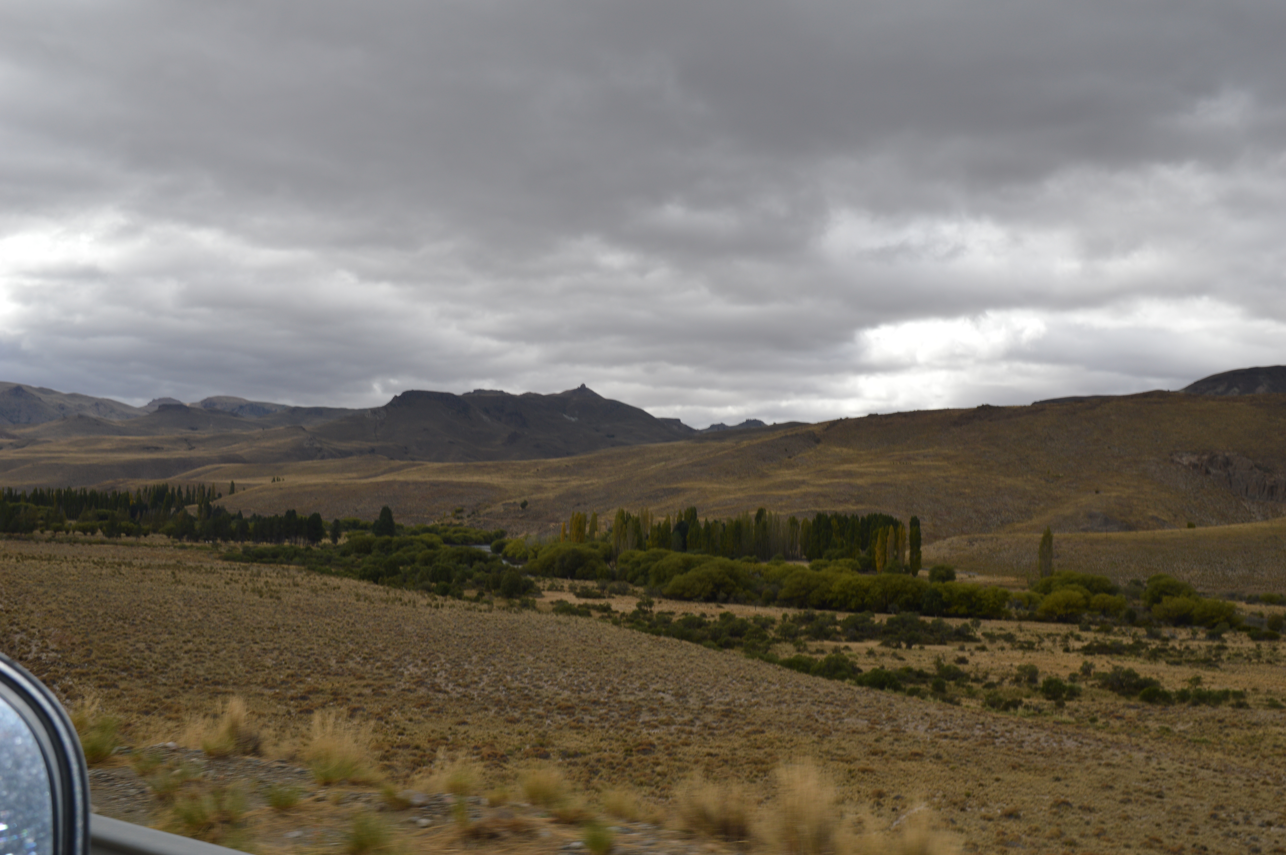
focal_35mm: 36
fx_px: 1285
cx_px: 643
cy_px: 428
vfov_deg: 36.8
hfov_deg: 53.2
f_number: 8
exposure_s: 1/200
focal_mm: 24
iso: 100
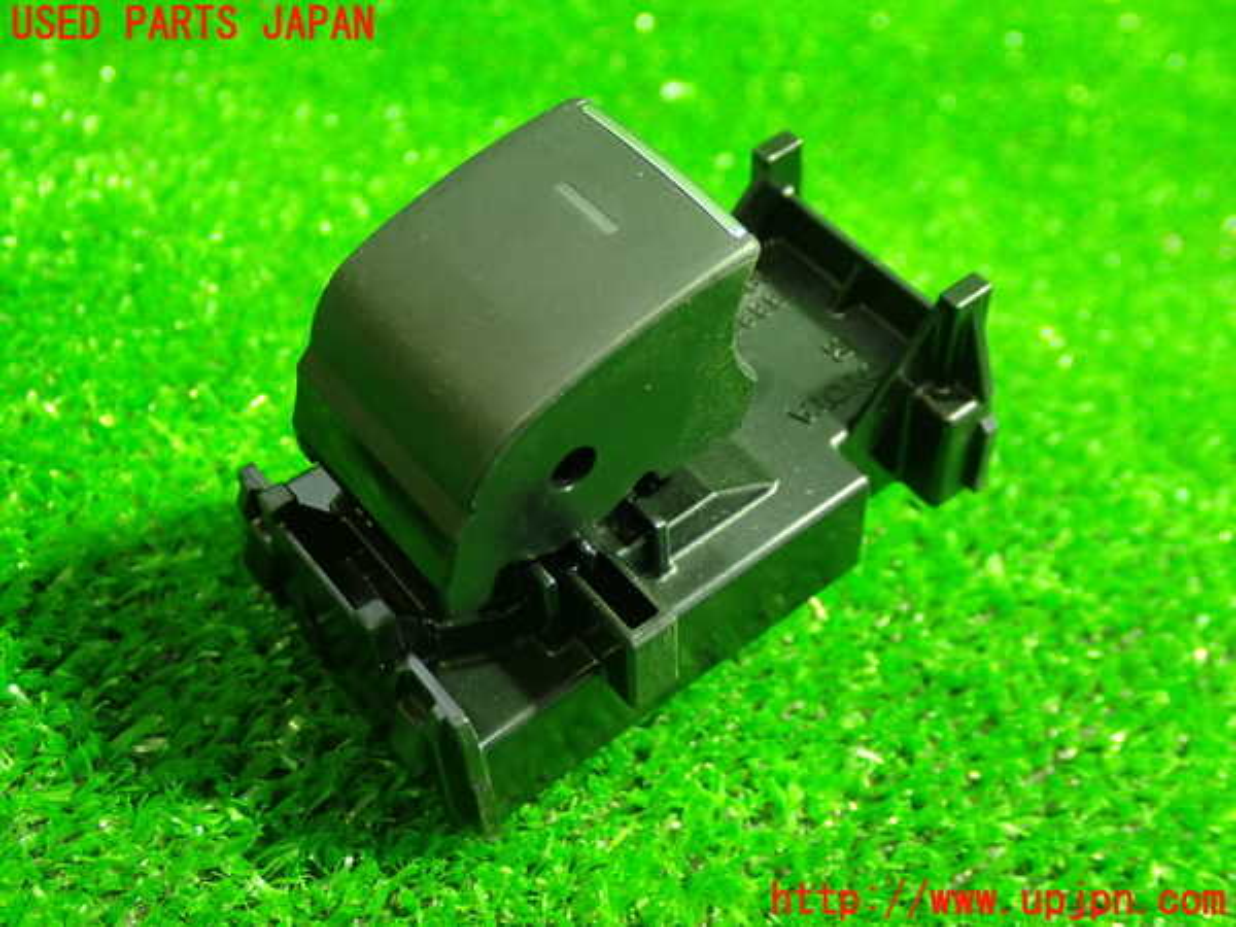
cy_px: 464
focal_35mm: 47
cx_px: 618
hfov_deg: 40.4
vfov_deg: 30.9
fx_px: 1678
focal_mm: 8.4
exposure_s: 1/15
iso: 800
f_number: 3.1
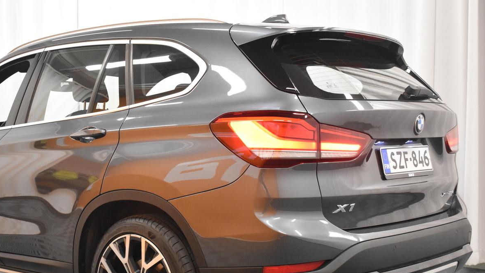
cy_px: 189
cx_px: 169
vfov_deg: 22.2
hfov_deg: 38.3
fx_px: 691
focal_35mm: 54
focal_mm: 25
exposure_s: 1/40
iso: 2500
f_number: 4
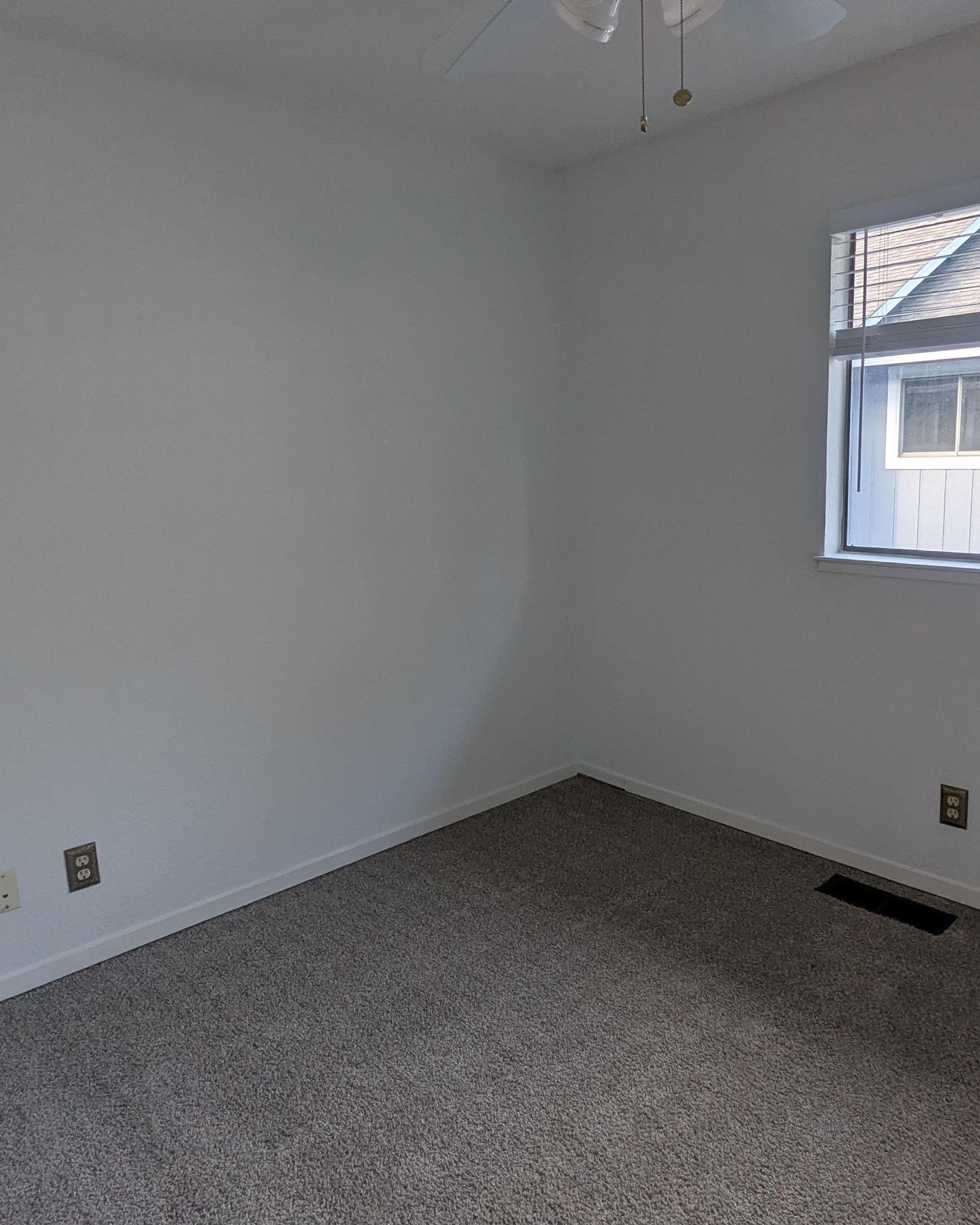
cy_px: 607
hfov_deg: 58.7
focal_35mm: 24
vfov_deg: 70.3
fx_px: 870
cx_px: 529
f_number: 2.2
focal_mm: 2.35
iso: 54
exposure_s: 1/89.7
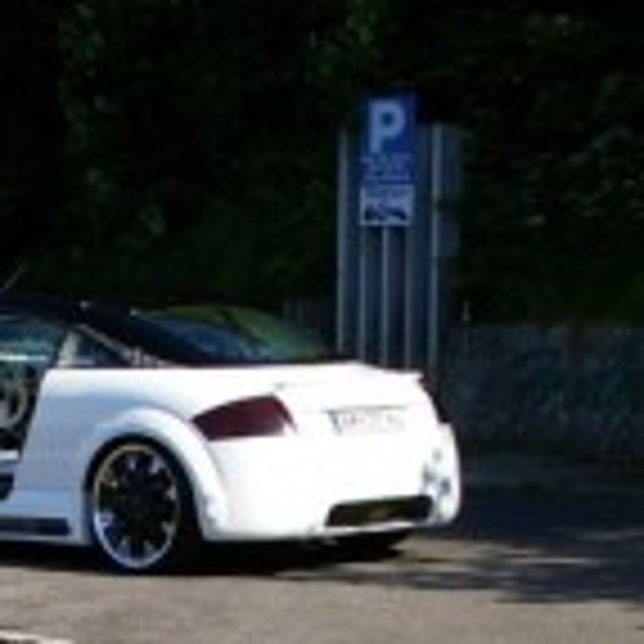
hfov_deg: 11.5
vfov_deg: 11.5
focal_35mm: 149
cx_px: -122
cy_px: 736
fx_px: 3144
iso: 200
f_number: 9.5
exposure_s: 1/180
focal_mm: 21
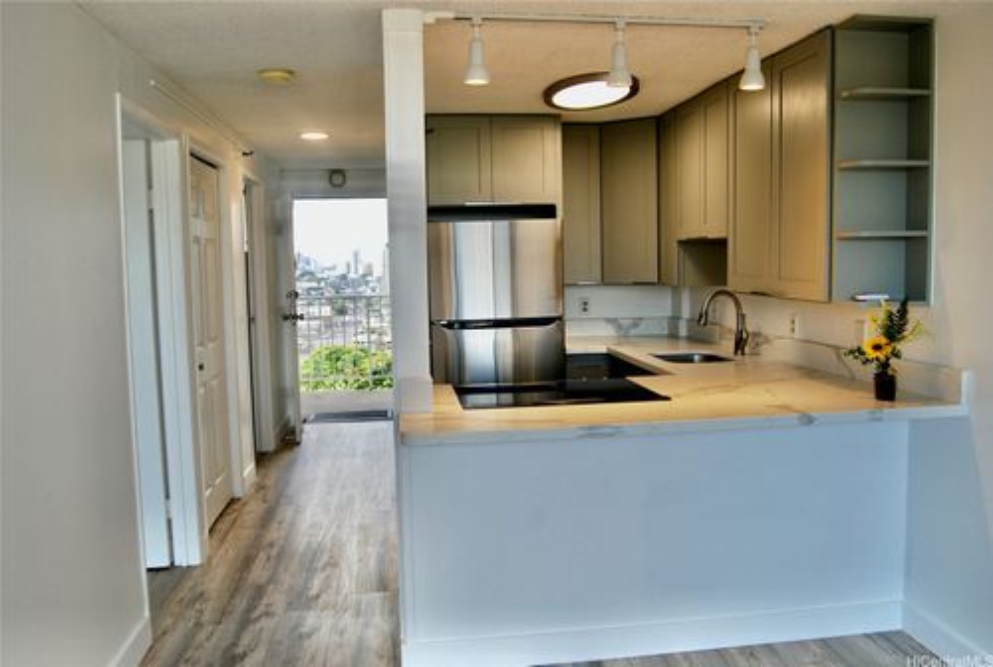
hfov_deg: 64.4
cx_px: 496
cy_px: 334
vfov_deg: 45.9
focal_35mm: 28
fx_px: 788
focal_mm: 19
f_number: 5.6
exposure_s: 1/125
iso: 200
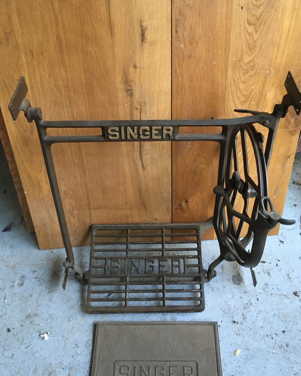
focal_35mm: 31
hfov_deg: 47.1
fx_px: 345
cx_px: 153
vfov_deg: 57.2
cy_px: 180
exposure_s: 1/33
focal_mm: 4.15
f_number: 2.2
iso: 200
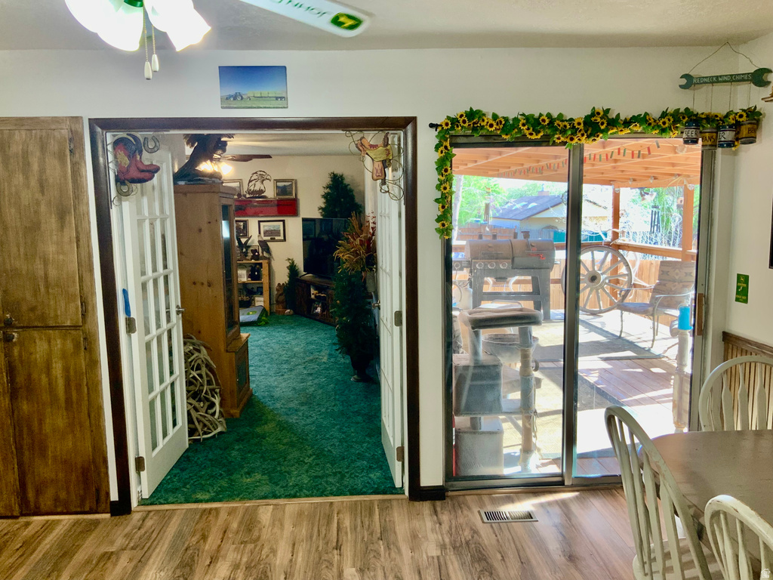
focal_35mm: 29
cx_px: 386
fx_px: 648
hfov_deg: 61.7
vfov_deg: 48.2
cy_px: 290
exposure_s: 1/60
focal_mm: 3
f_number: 1.8
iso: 50
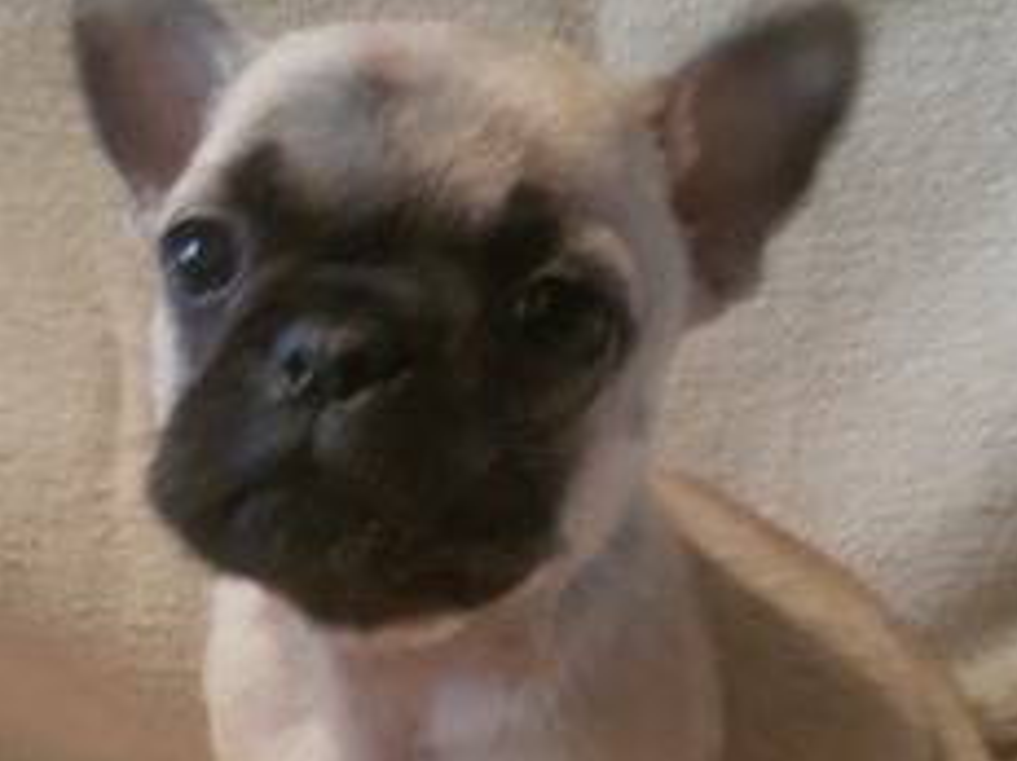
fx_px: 1321
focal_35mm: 45
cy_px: 554
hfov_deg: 41.8
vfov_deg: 31.7
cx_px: 374
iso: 250
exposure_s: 1/10
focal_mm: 4.2
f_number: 1.7
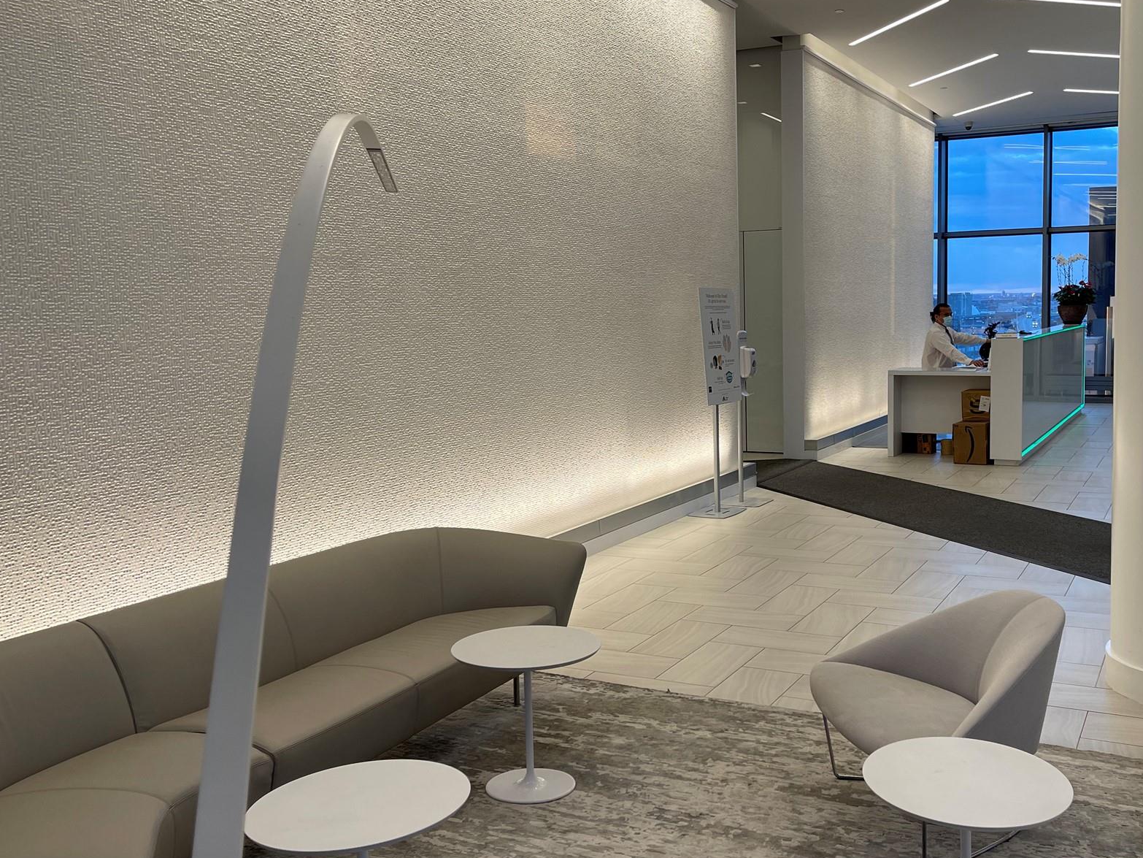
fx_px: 1123
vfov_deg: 41.8
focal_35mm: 34
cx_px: 701
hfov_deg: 53.5
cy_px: 412
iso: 40
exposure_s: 1/100
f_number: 1.6
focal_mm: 5.1
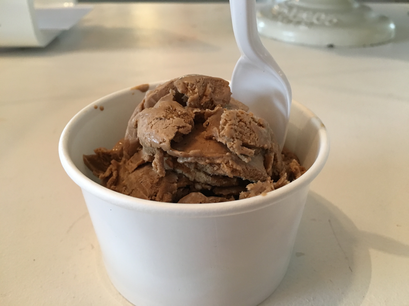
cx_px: 204
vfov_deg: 48.2
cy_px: 153
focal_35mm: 29
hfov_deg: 61.7
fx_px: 343
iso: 160
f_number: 2.2
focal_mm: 4.15
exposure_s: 1/30
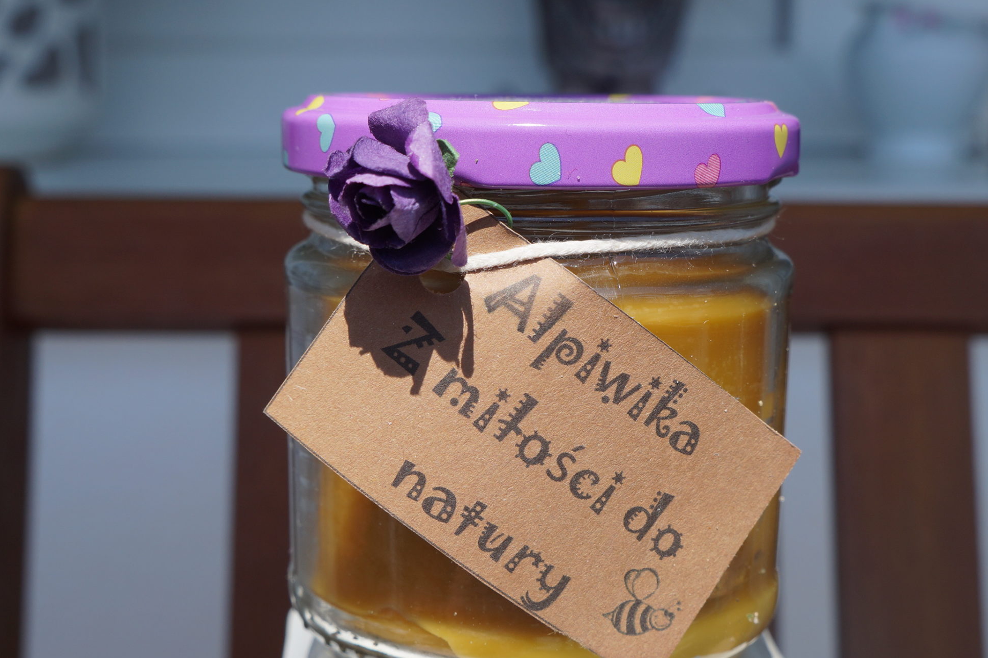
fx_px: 1473
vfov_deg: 25.1
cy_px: 426
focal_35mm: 54
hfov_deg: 37.1
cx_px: 523
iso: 100
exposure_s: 1/400
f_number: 8
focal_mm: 27
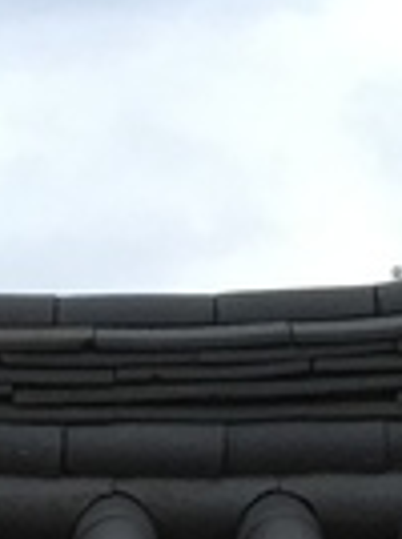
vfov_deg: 11.1
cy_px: 1271
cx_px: 6
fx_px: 2361
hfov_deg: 9.7
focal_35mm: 152
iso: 50
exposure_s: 1/30
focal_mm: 4.15
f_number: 2.2
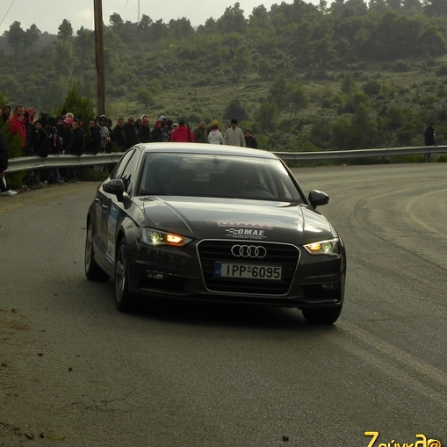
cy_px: 225
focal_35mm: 122
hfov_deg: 14.3
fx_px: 1782
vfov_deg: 14.3
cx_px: 126
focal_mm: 16.9
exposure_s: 1/1000
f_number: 6.3
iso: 160
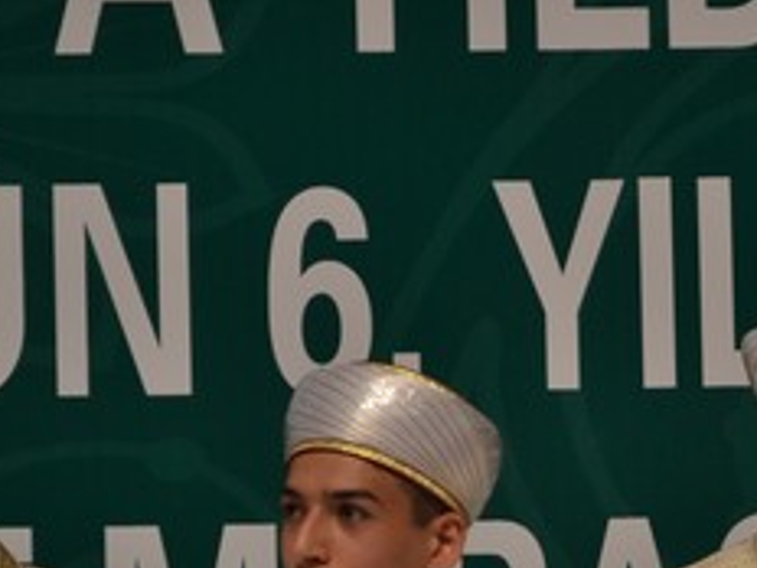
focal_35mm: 229
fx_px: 5016
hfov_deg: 8.6
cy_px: 697
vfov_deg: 6.4
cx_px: 757
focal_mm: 55
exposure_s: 1/30
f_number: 5.6
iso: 400
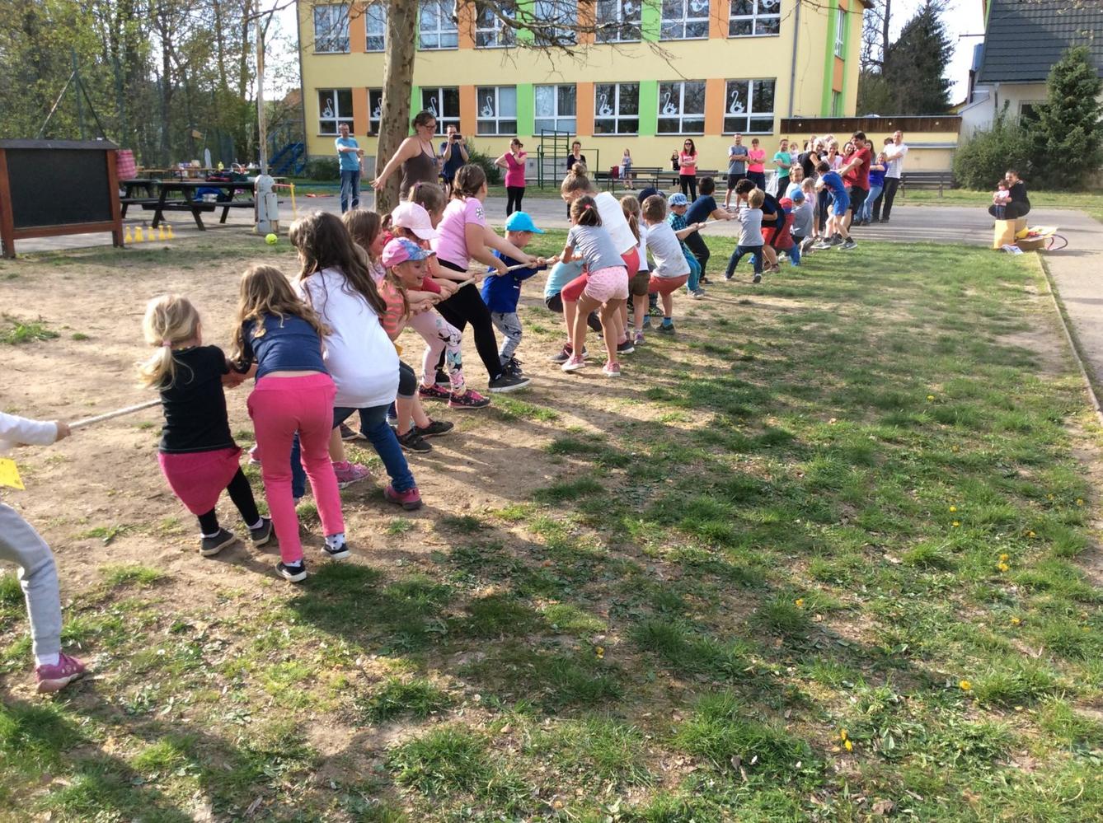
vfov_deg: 44.0
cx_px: 552
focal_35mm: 32
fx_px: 1018
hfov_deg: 56.9
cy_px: 412
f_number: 2.4
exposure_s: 1/349
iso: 32
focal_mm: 3.3
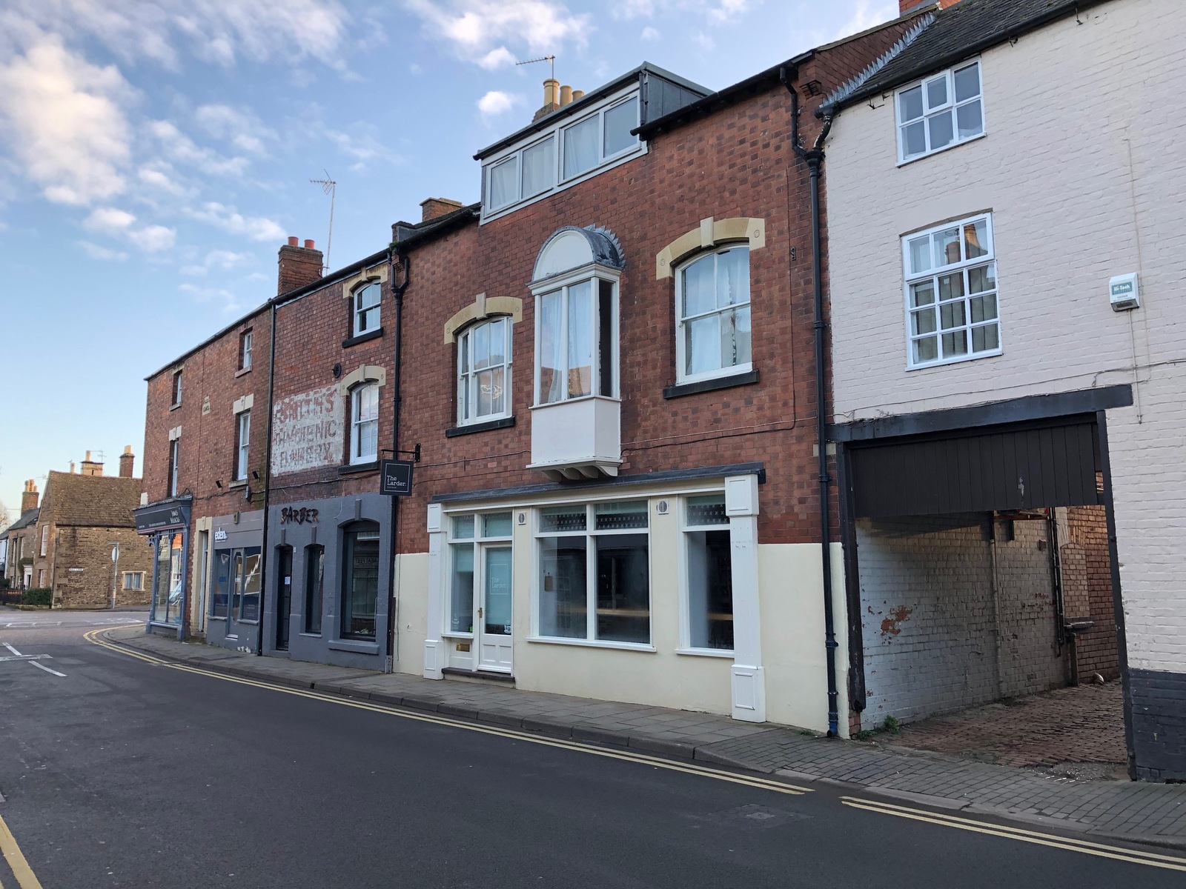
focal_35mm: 28
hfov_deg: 63.4
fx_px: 959
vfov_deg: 49.7
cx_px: 593
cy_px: 444
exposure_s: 1/120
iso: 25
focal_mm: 3.99
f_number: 1.8
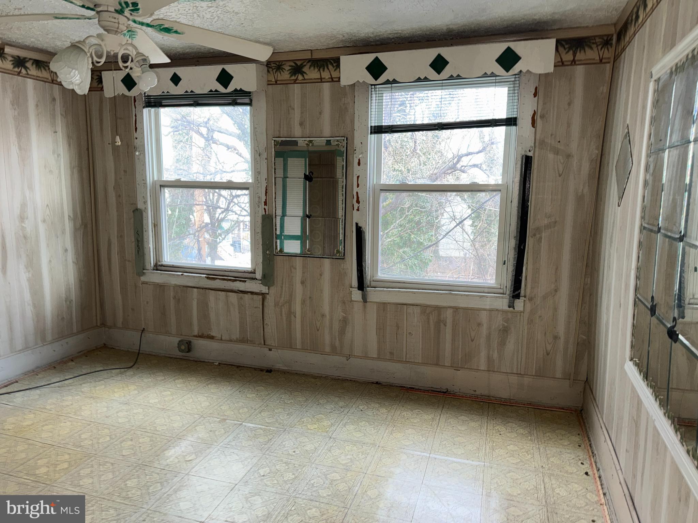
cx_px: 349
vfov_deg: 56.8
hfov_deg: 71.6
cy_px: 262
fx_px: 484
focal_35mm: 24
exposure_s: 1/17
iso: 80
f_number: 1.78
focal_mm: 6.76
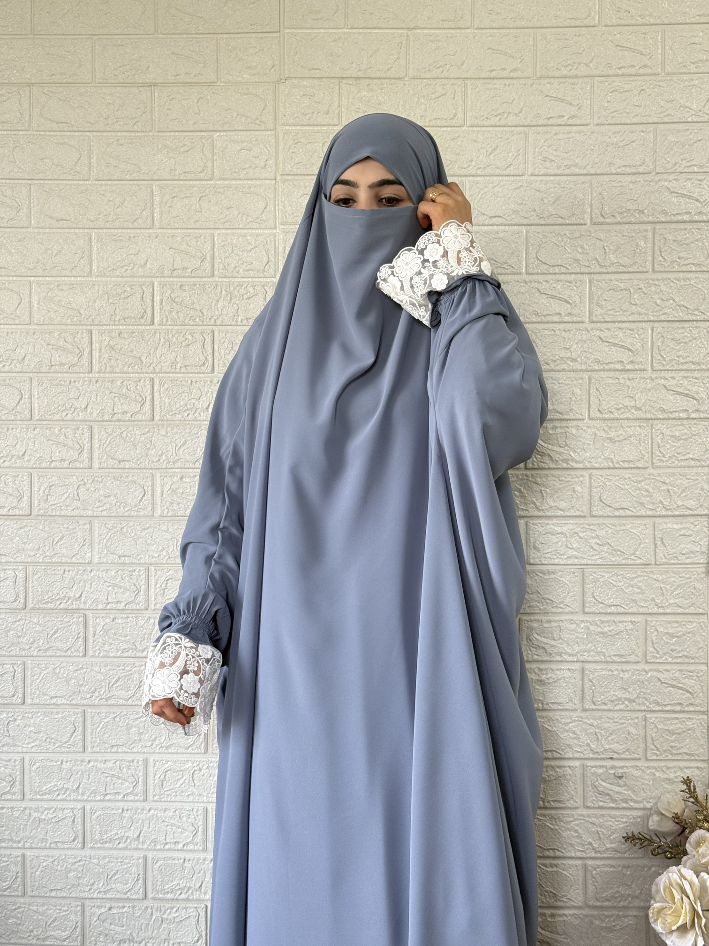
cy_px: 473
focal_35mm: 48
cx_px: 354
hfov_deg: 30.3
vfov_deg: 39.7
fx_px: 1311
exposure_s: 1/50
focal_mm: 6.76
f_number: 1.78
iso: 80
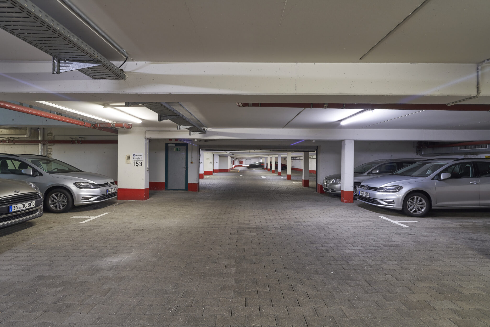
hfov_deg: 93.3
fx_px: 231
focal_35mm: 17
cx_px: 245
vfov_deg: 70.5
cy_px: 164
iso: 400
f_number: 11
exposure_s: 1
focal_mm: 17
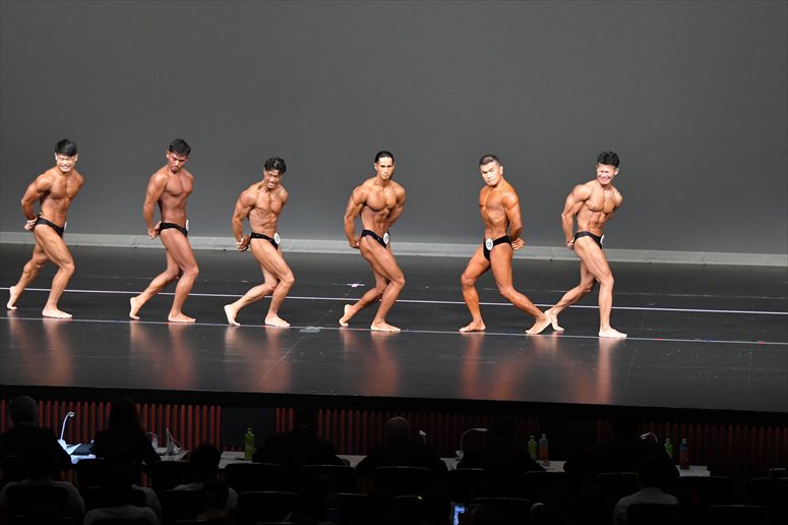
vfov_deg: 9.3
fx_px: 3216
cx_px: 394
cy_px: 262
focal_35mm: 147
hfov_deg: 14.0
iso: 5000
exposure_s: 1/400
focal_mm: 98
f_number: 5.6
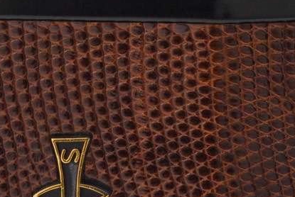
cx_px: 245
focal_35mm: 318
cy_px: 178
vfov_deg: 4.3
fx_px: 2609
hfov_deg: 6.5
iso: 500
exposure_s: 1/125
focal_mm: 55
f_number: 14
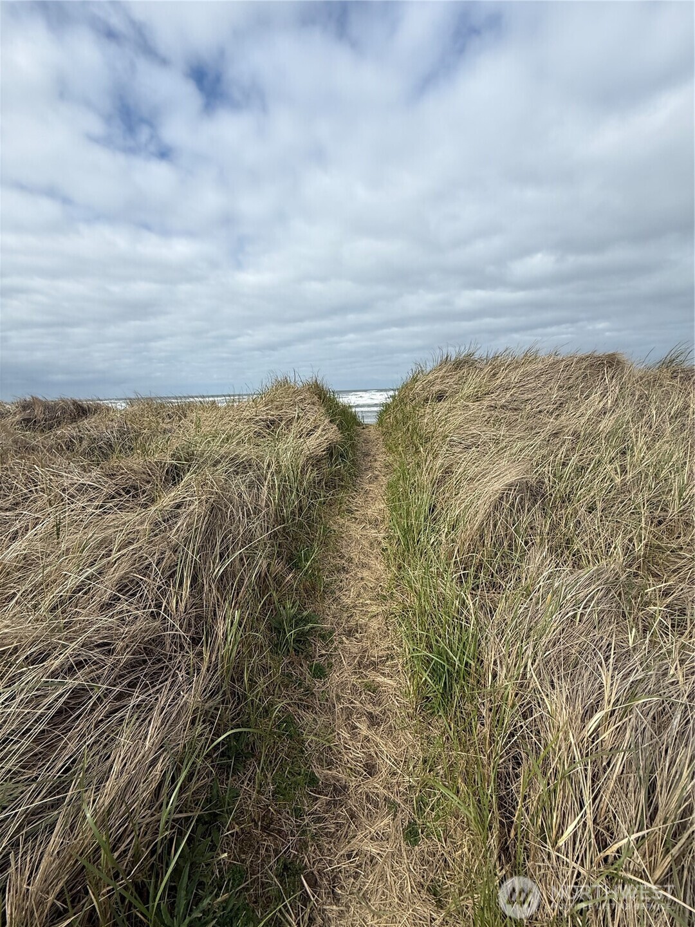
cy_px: 464
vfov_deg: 102.1
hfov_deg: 85.7
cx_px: 348
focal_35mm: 14
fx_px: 375
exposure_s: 1/1848
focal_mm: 2.22
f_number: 2.2
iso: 50
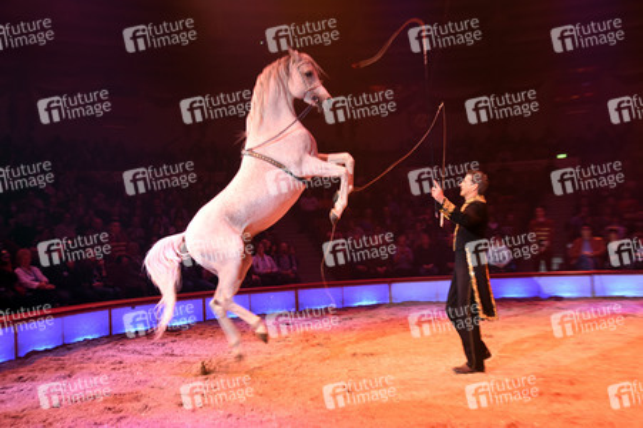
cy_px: 214
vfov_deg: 33.4
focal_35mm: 40
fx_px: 714
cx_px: 322
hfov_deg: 48.5
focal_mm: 40
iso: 2500
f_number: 6.3
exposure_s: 1/60
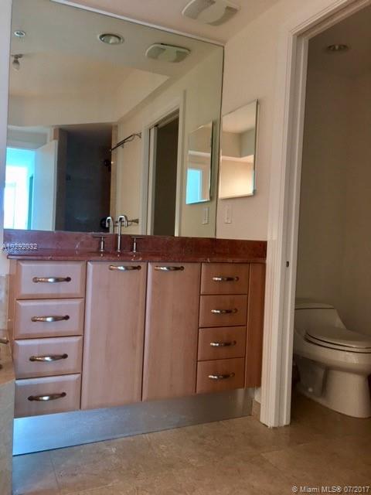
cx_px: 186
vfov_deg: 61.7
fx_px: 414
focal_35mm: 29
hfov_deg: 48.2
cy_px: 248
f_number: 2.2
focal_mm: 4.15
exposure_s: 1/30
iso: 50
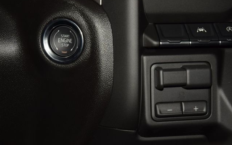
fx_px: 683
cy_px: 68
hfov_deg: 19.3
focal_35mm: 108
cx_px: 116
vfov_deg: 12.1
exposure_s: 1/125
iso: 100
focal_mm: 70
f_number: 8
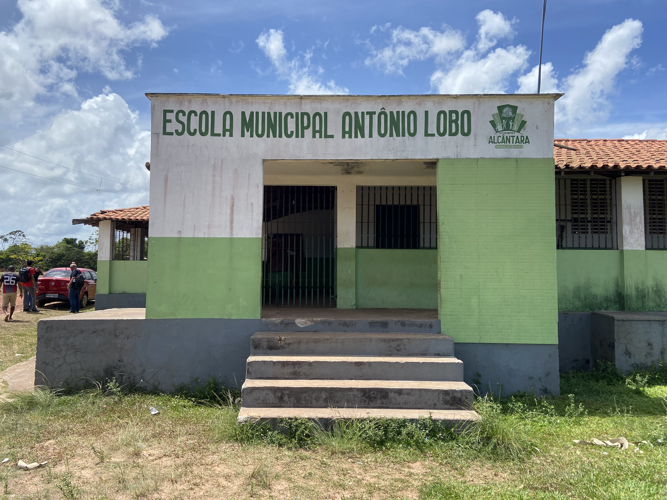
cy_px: 250
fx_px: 501
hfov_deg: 67.3
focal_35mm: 26
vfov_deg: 53.1
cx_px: 334
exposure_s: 1/2817
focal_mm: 4.25
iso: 32
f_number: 1.8
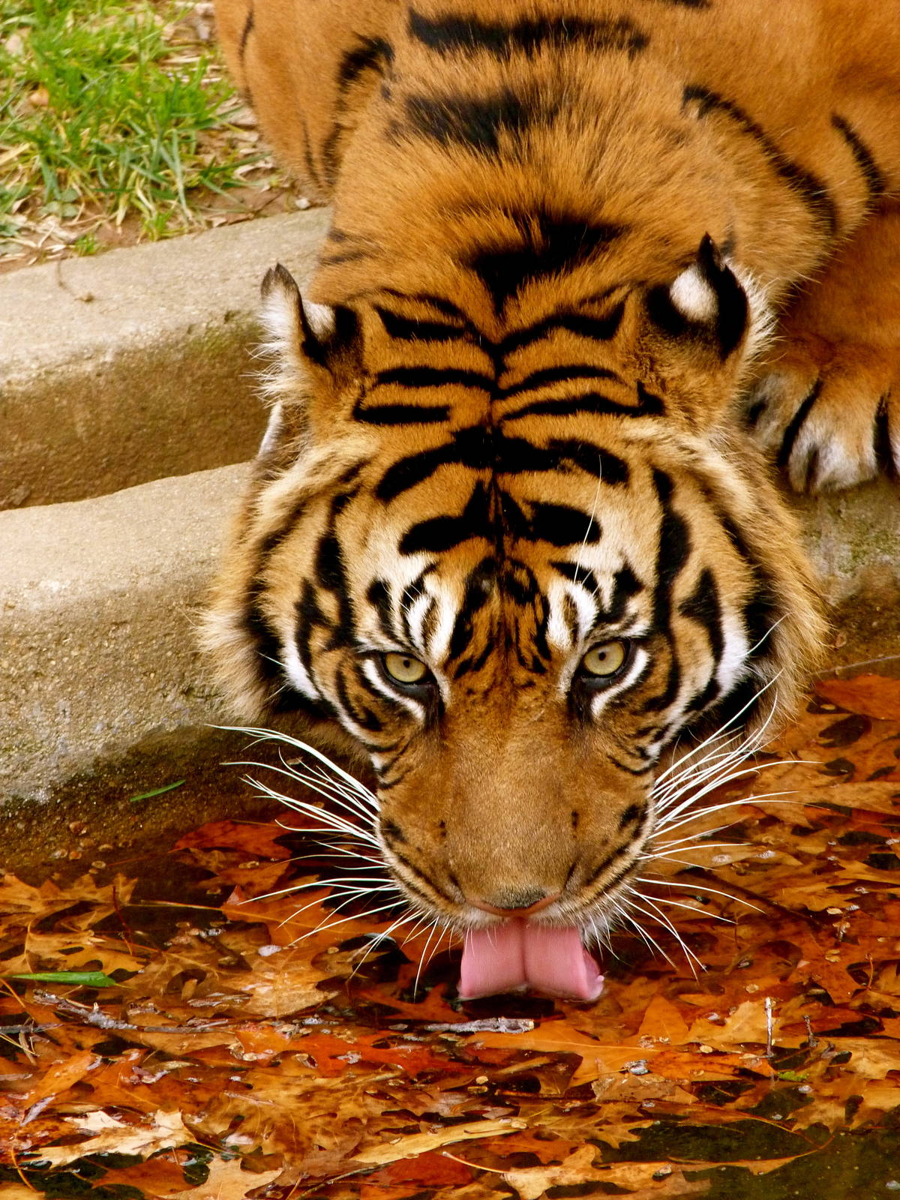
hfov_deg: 2.6
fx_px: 19725
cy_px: 600
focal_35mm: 569
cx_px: 450
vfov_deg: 3.5
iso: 400
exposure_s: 1/100
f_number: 5
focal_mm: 102.5
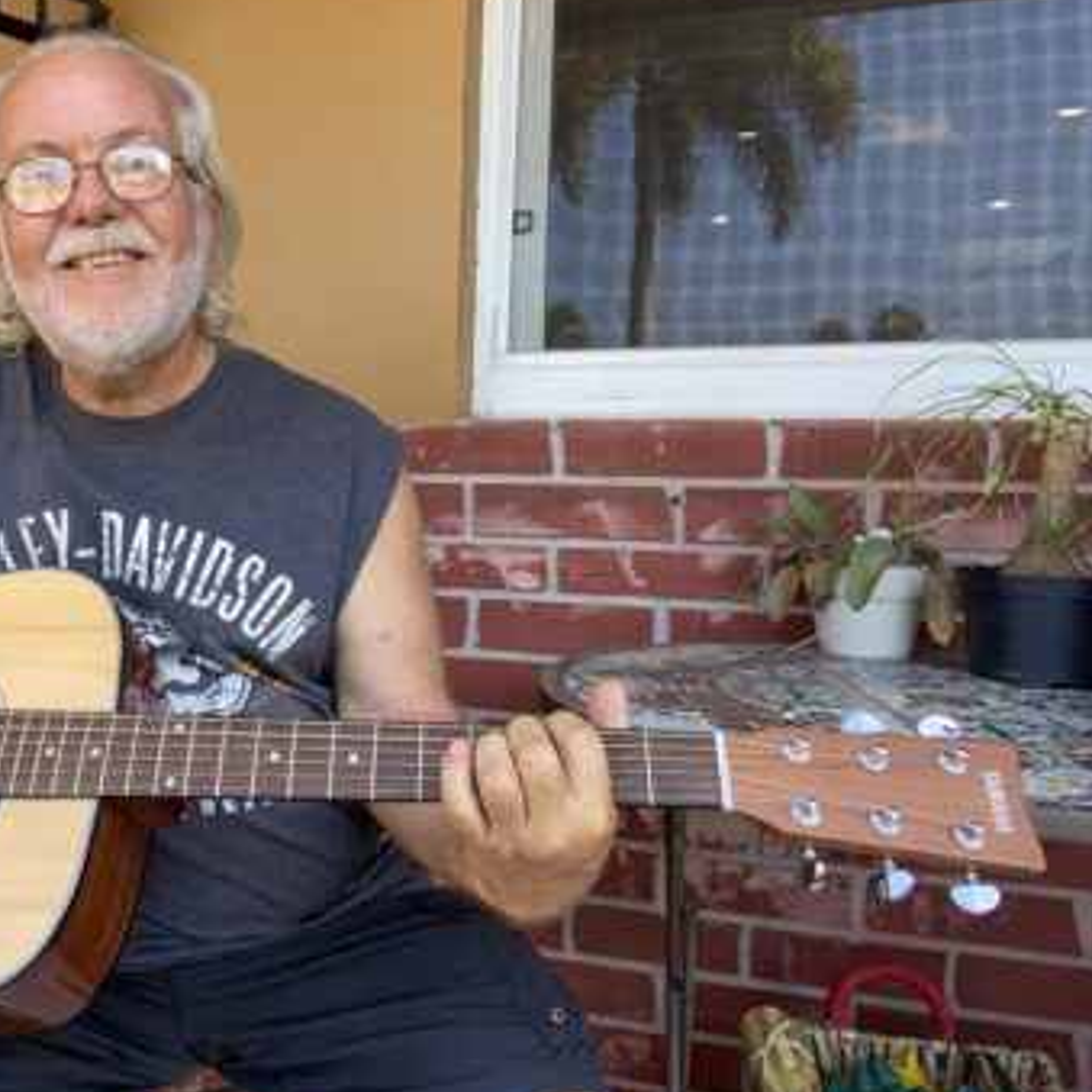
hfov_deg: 48.8
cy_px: 493
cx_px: 256
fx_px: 1142
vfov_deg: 51.0
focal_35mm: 32
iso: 40
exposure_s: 1/122
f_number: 2.2
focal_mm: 2.71
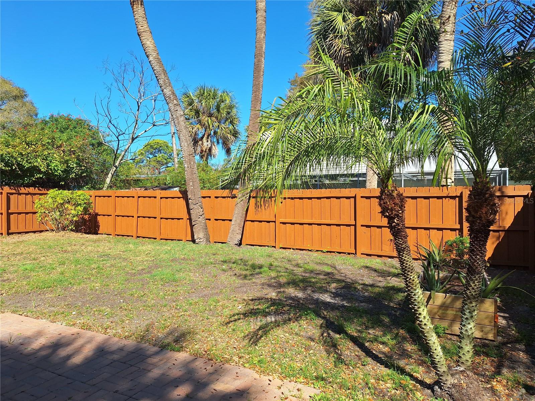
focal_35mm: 23
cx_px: 268
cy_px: 200
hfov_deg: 73.9
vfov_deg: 58.9
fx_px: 355
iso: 40
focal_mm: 5.54
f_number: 1.8
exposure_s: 1/1848
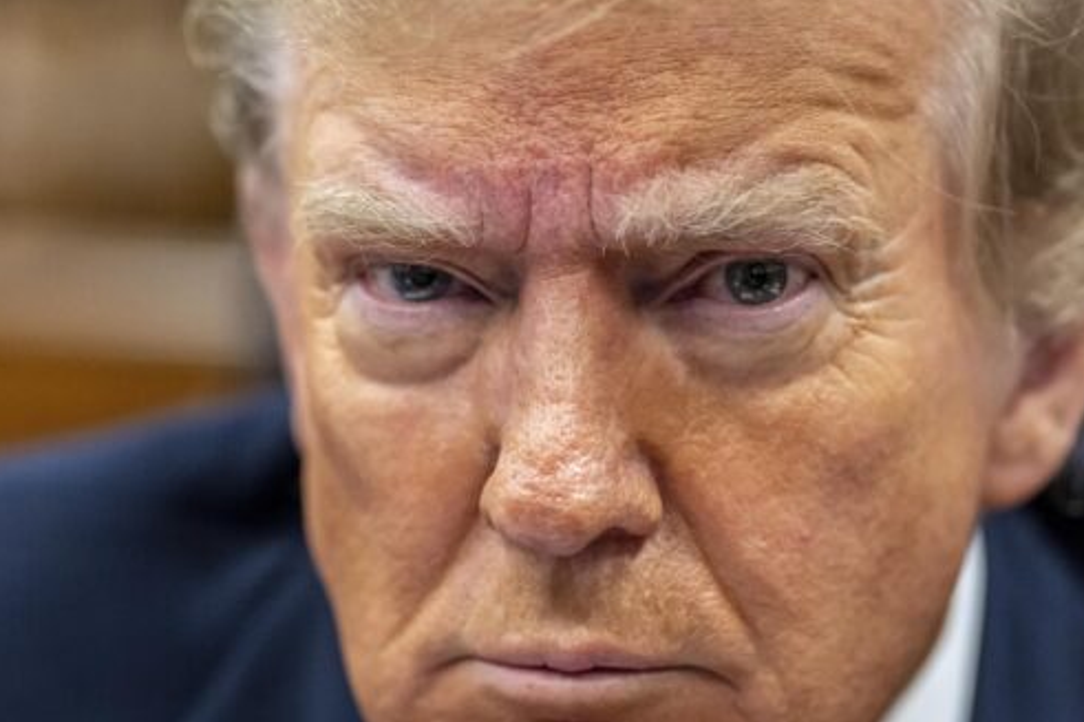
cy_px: 406
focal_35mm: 133
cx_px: 448
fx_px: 4003
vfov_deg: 10.3
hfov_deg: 15.4
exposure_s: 1/250
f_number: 2.8
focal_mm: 85
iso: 3200
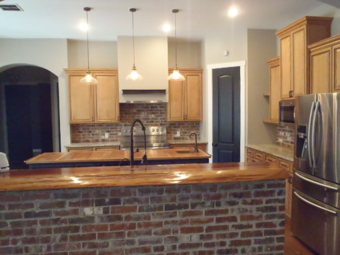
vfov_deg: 49.7
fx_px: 275
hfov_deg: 63.4
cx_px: 170
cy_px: 128
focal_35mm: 28
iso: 800
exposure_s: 1/25
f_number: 3.9
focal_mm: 5
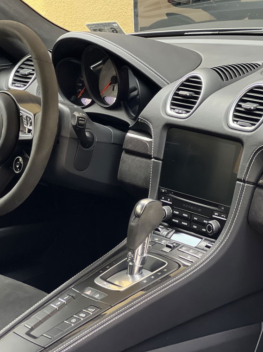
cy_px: 174
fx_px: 1054
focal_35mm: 104
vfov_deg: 18.9
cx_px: 142
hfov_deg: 14.2
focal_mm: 9
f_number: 2.8
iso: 250
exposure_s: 1/60
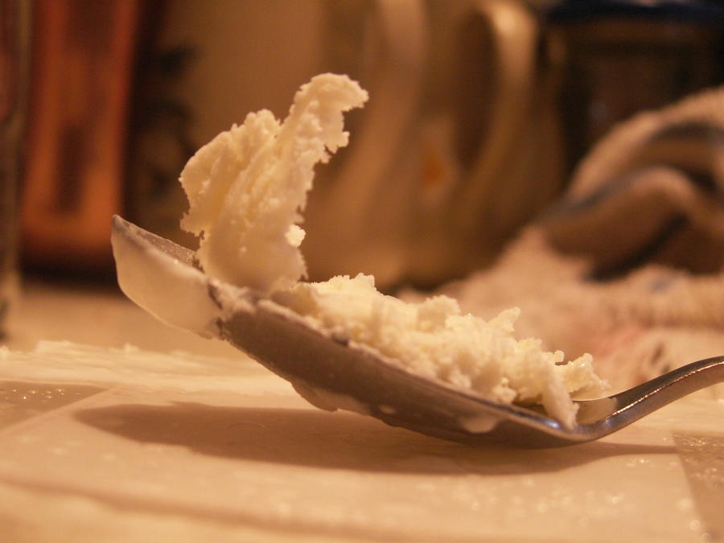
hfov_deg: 31.2
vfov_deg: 23.7
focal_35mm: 62
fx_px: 1297
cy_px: 272
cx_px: 362
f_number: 3.2
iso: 160
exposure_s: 1/10
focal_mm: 10.28
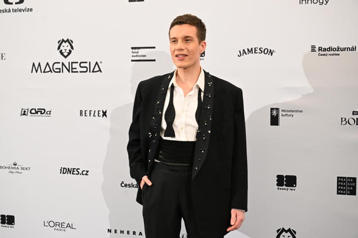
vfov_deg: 26.5
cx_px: 179
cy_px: 119
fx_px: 507
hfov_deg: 38.9
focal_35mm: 51
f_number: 5
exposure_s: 1/160
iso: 3200
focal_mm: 51
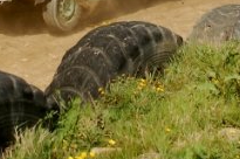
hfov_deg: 19.8
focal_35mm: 103
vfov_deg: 12.7
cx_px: 90
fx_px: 686
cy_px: -61
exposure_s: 1/1250
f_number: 5
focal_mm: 22
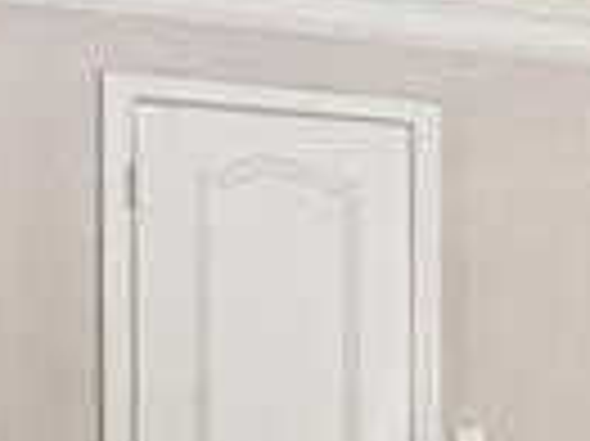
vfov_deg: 12.1
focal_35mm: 120
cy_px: 497
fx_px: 2043
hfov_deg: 11.4
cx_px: 1666
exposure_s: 1/20
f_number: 8
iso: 800
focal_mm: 16
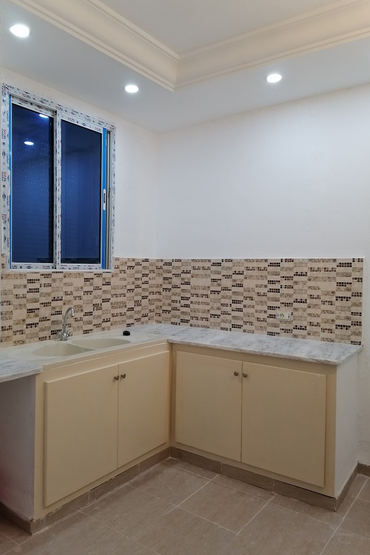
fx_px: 432
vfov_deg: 65.5
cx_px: 158
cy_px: 278
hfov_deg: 46.3
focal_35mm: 28
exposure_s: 1/33.3
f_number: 1.8
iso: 125
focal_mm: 5.3
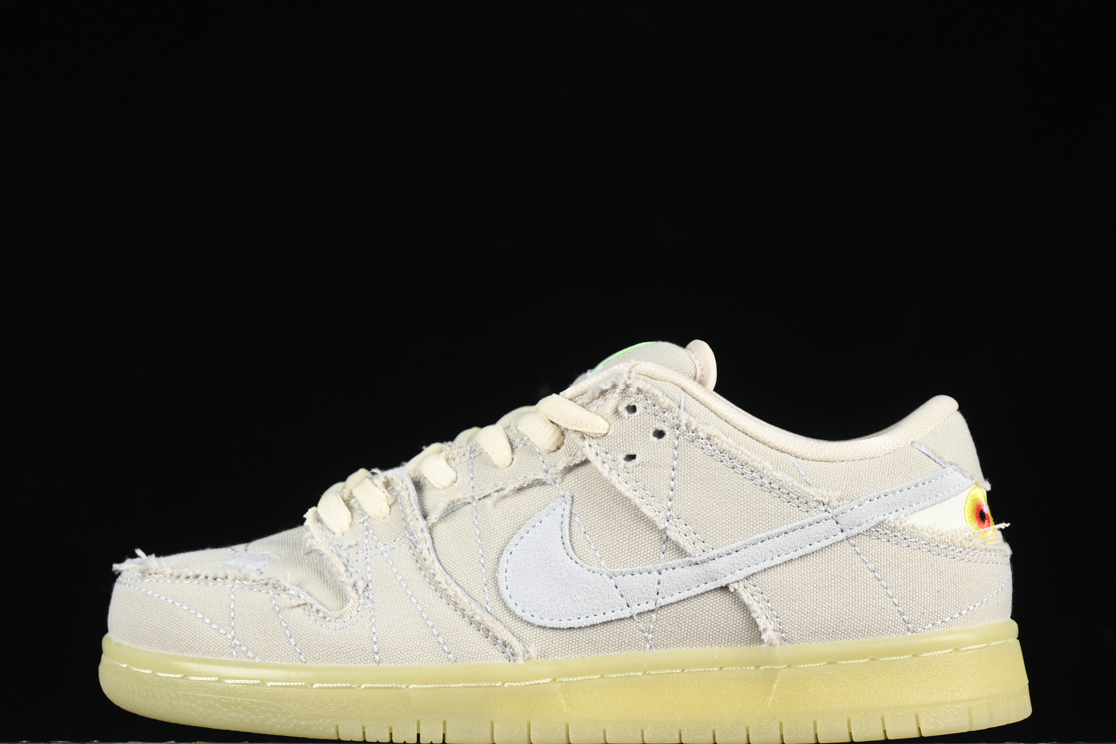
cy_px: 454
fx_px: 2852
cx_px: 515
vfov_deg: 14.8
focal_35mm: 92
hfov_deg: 22.1
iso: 160
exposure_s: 1/100
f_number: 6.3
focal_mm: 50
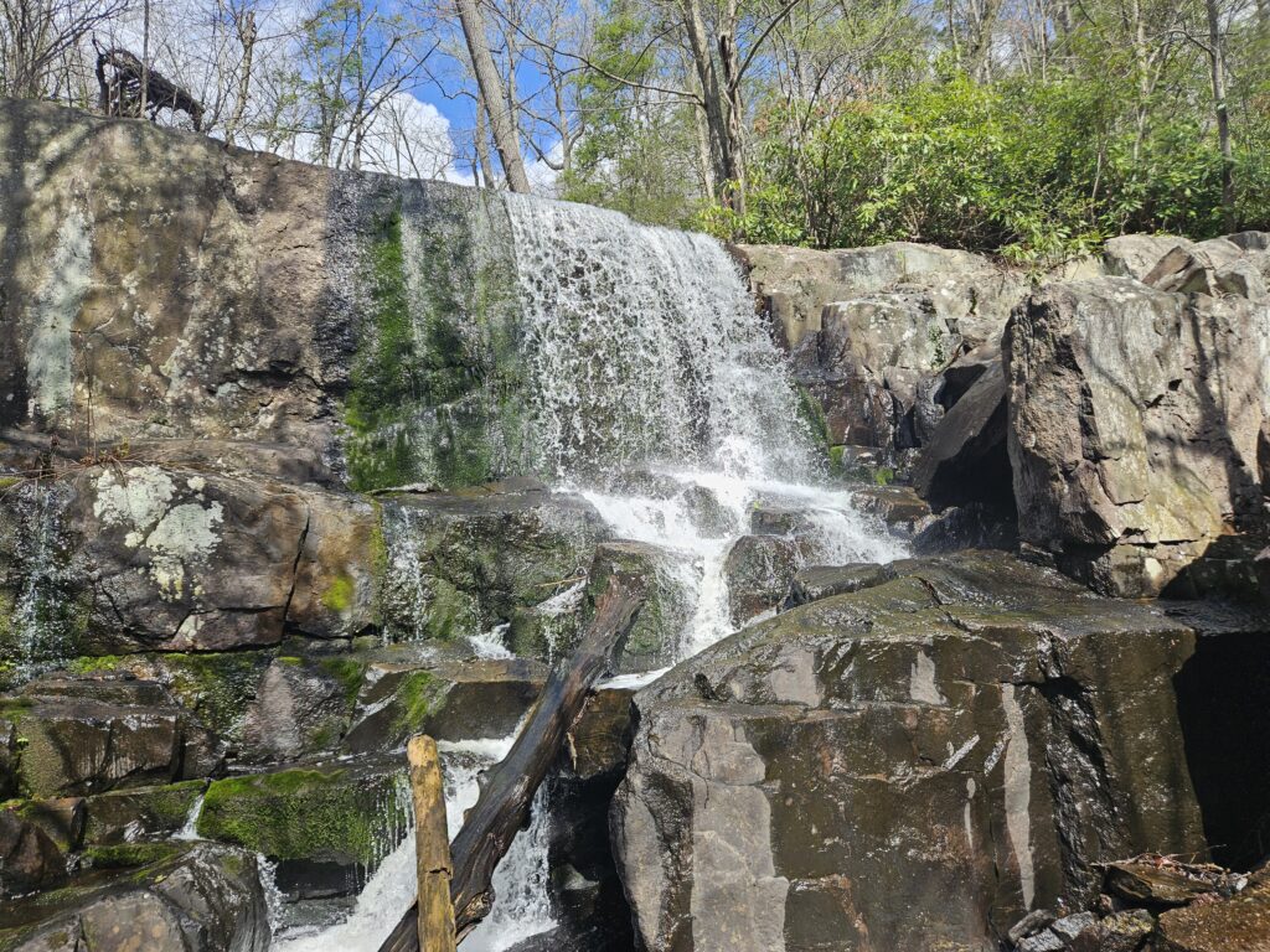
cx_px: 635
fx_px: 844
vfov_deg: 58.9
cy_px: 476
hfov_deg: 73.9
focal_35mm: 23
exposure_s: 1/726
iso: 25
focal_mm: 5.4
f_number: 1.8
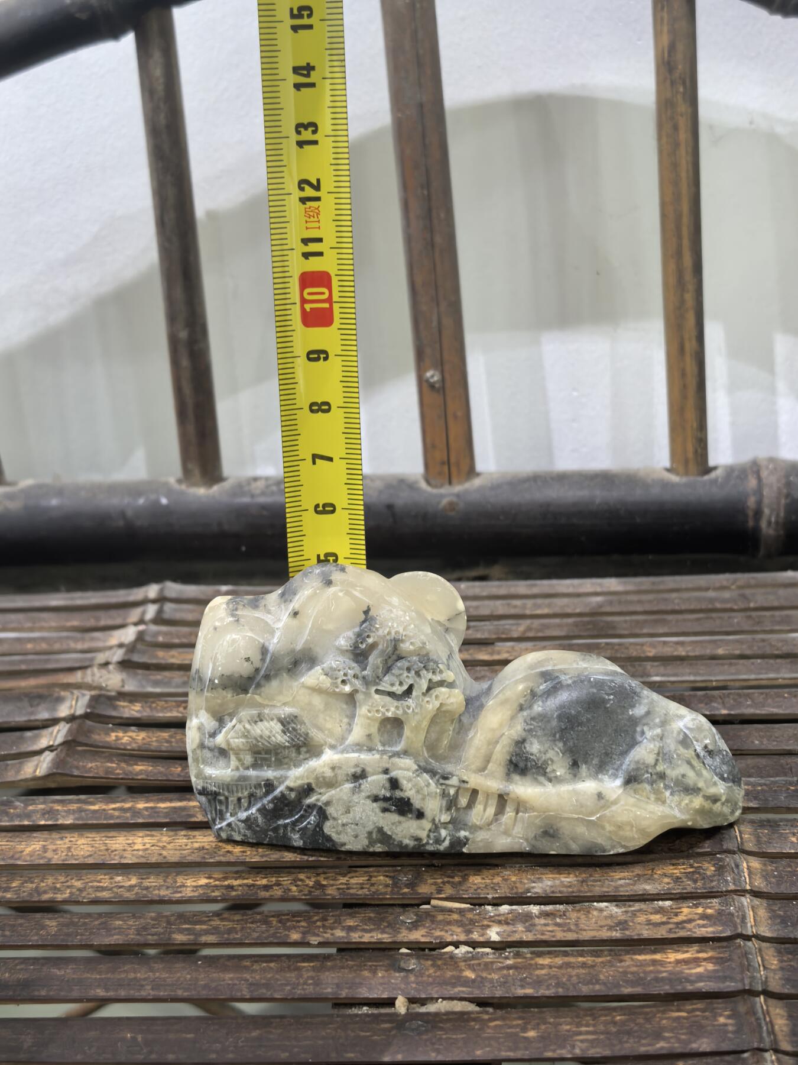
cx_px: 399
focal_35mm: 54
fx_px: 1660
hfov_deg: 27.0
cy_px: 532
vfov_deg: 35.5
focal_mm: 6.98
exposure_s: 1/33.3
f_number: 2
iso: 400
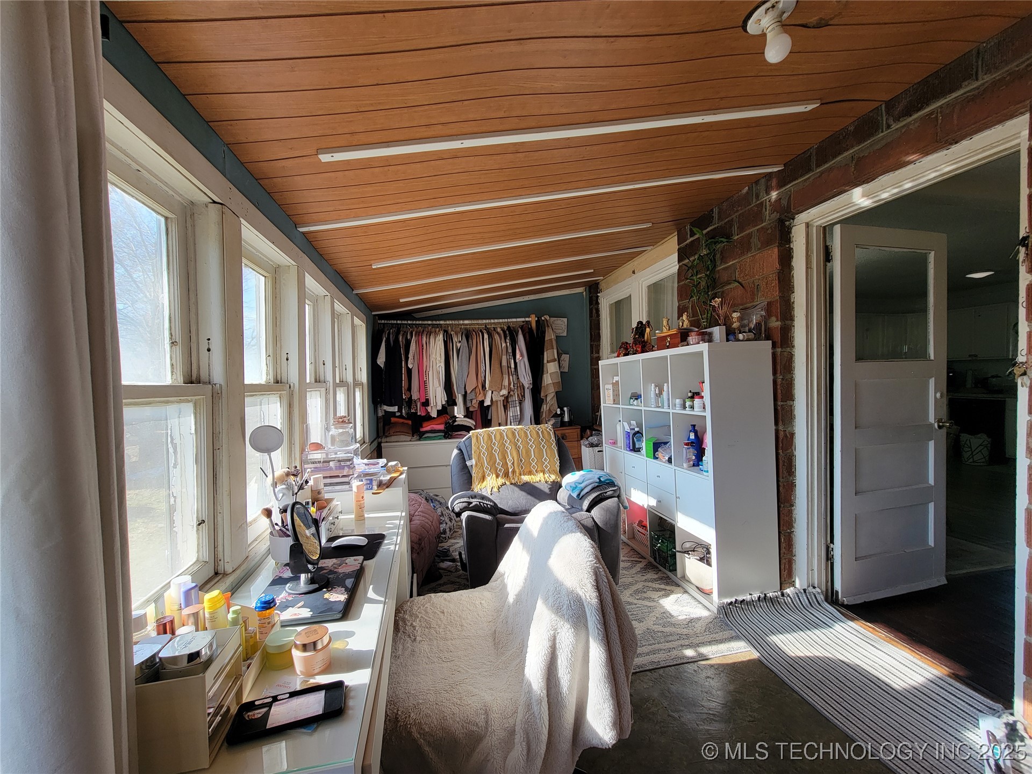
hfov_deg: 106.2
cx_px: 516
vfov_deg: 89.9
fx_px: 388
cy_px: 387
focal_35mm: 13
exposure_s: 1/120
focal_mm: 2.2
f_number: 2.2
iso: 50
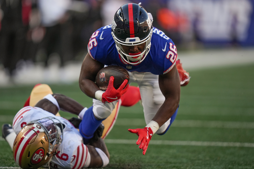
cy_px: 84
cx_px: 127
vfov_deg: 3.4
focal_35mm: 400
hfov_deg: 5.2
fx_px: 2822
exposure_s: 1/2500
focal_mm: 400
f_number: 2.8
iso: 640
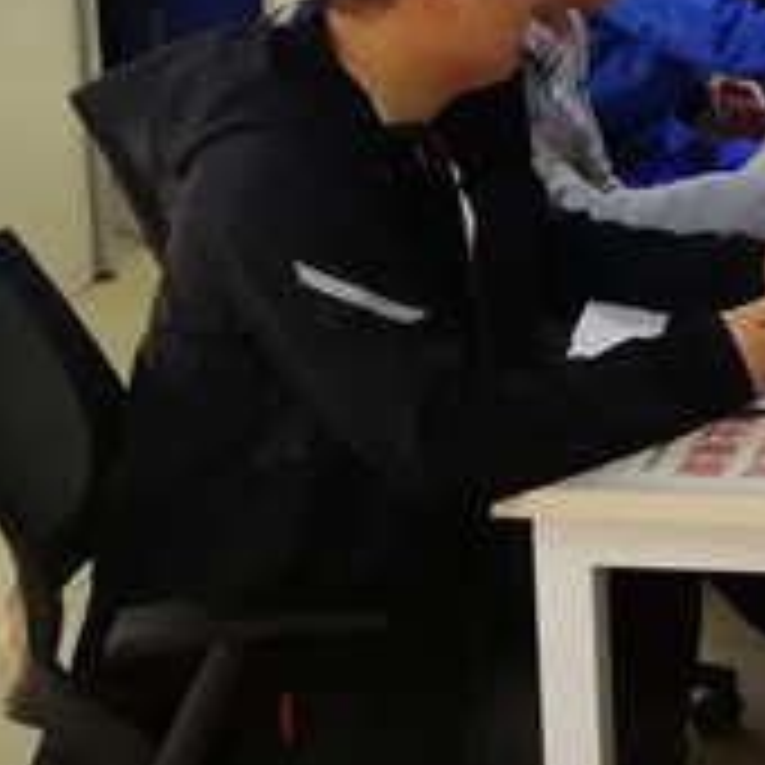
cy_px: 146
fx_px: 2450
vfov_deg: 17.6
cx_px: 1206
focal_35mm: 98
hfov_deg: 16.0
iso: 200
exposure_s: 1/33.3
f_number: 1.8
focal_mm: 3.83
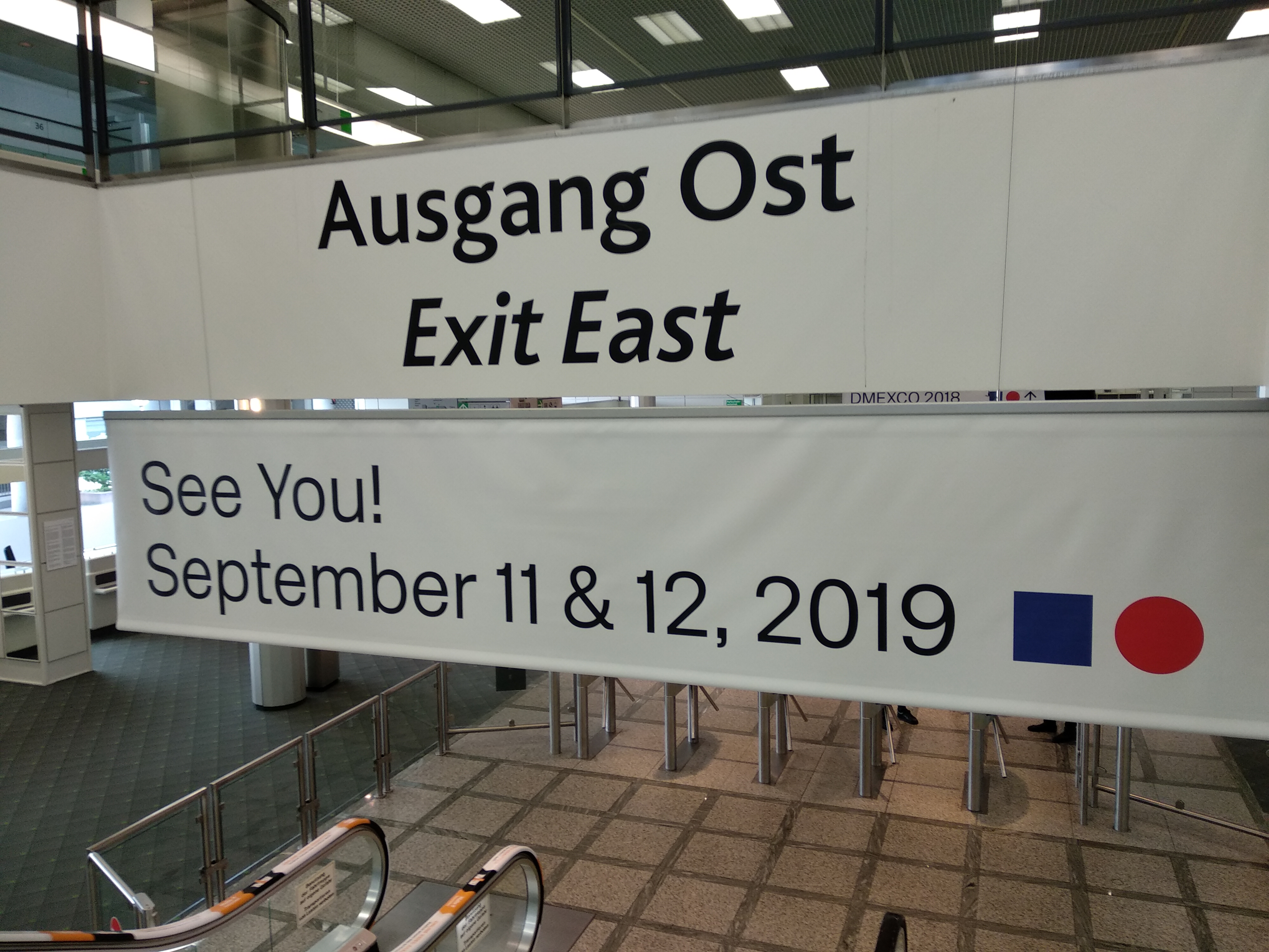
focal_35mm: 26
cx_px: 634
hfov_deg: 67.3
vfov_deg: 53.1
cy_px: 476
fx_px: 953
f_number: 2.2
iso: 200
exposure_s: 1/50
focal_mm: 3.81
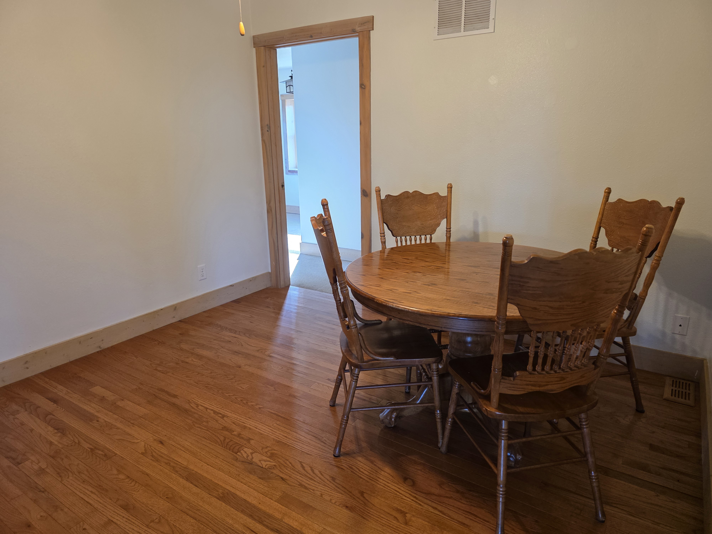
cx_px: 356
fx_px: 473
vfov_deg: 58.9
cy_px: 267
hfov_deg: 73.9
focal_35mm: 23
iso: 320
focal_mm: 6.3
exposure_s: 1/120
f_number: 1.7
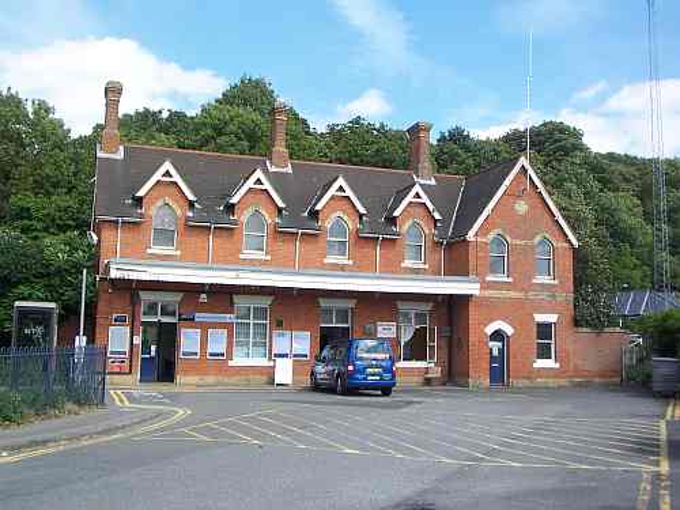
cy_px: 255
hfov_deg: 47.9
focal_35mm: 39
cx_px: 340
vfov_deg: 36.8
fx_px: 766
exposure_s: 1/320
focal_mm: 6.4
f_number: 3.9
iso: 64
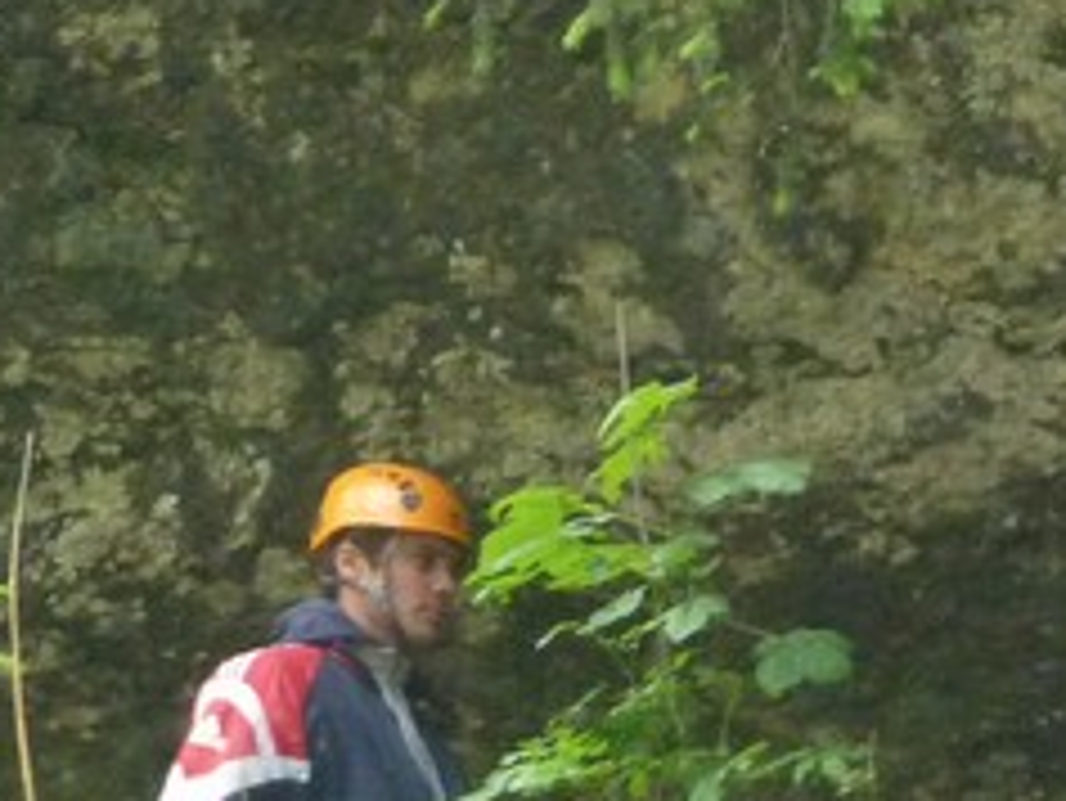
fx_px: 17624
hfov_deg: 3.5
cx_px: 1088
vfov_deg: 2.6
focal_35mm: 572
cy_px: 693
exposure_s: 1/50
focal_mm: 24.1
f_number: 4.5
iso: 400
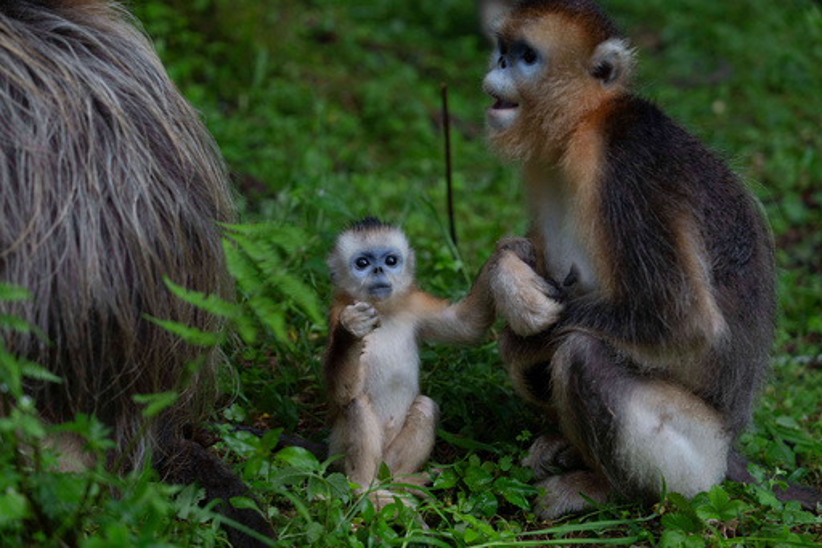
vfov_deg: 19.4
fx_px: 1598
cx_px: 411
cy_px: 274
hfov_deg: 28.9
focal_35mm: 70
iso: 500
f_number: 2.8
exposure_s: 1/320
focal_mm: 70
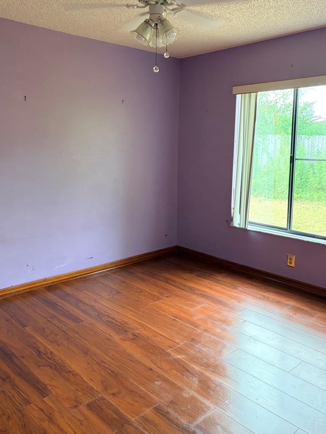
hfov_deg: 46.8
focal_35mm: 30
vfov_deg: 59.8
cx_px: 155
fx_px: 377
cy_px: 189
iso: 200
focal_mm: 5.96
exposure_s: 1/60
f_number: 1.6
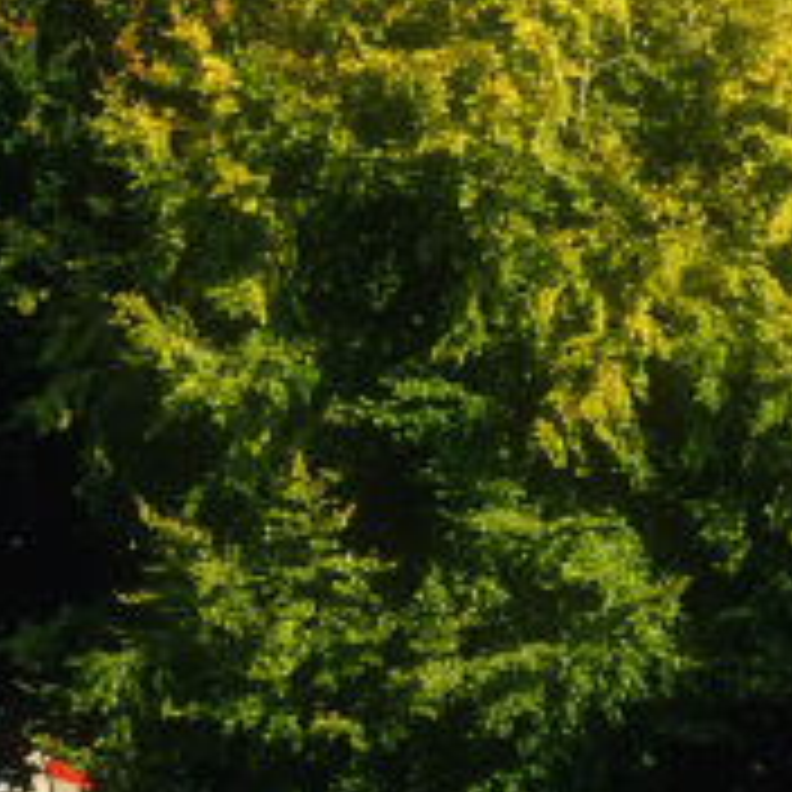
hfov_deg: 3.3
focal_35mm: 519
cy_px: 873
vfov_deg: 3.4
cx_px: -1476
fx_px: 13434
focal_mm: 70
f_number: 14
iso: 400
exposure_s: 1/320
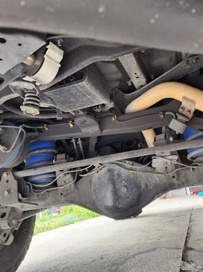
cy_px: 136
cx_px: 117
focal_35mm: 31
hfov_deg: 45.2
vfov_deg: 58.4
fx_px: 243
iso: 200
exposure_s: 1/120
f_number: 1.8
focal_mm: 6.4
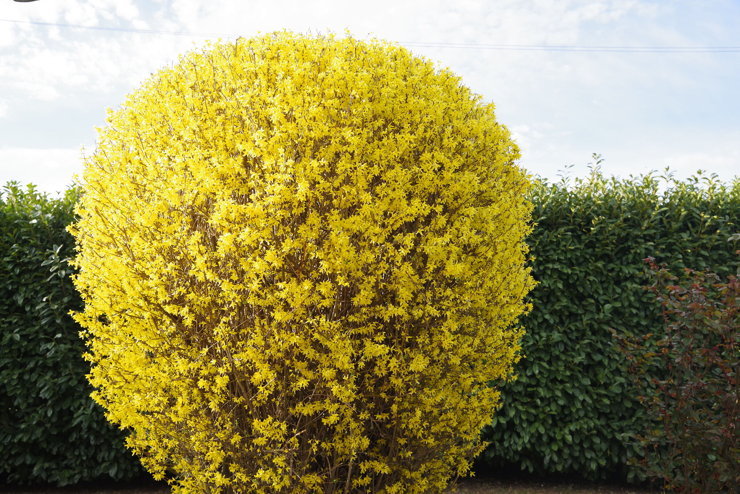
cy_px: 247
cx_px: 370
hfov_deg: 53.1
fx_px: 740
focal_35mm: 36
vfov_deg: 36.9
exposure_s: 1/100
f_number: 5.6
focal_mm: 36
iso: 200
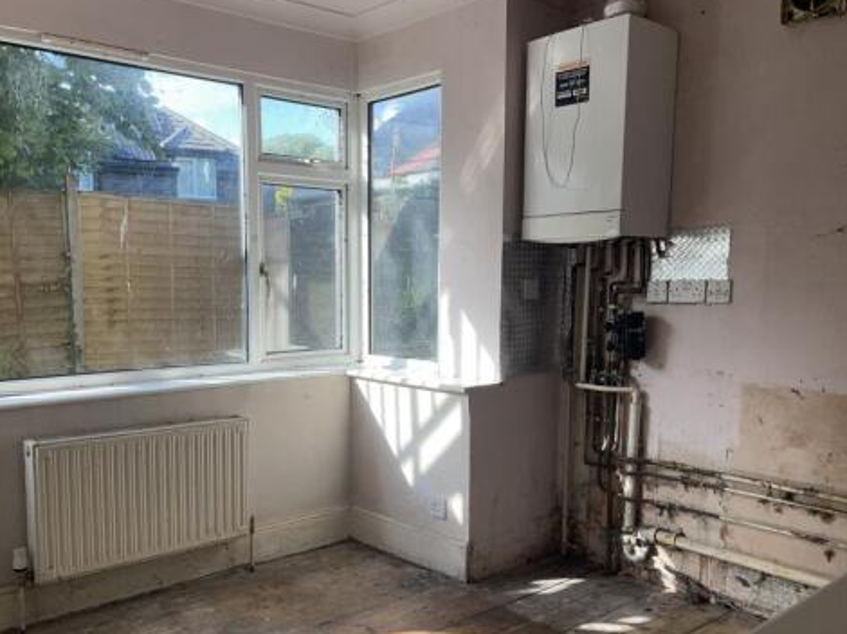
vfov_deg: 45.2
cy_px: 368
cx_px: 379
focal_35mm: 31
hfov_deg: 58.3
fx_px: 758
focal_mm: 5.1
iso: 32
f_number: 1.6
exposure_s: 1/930
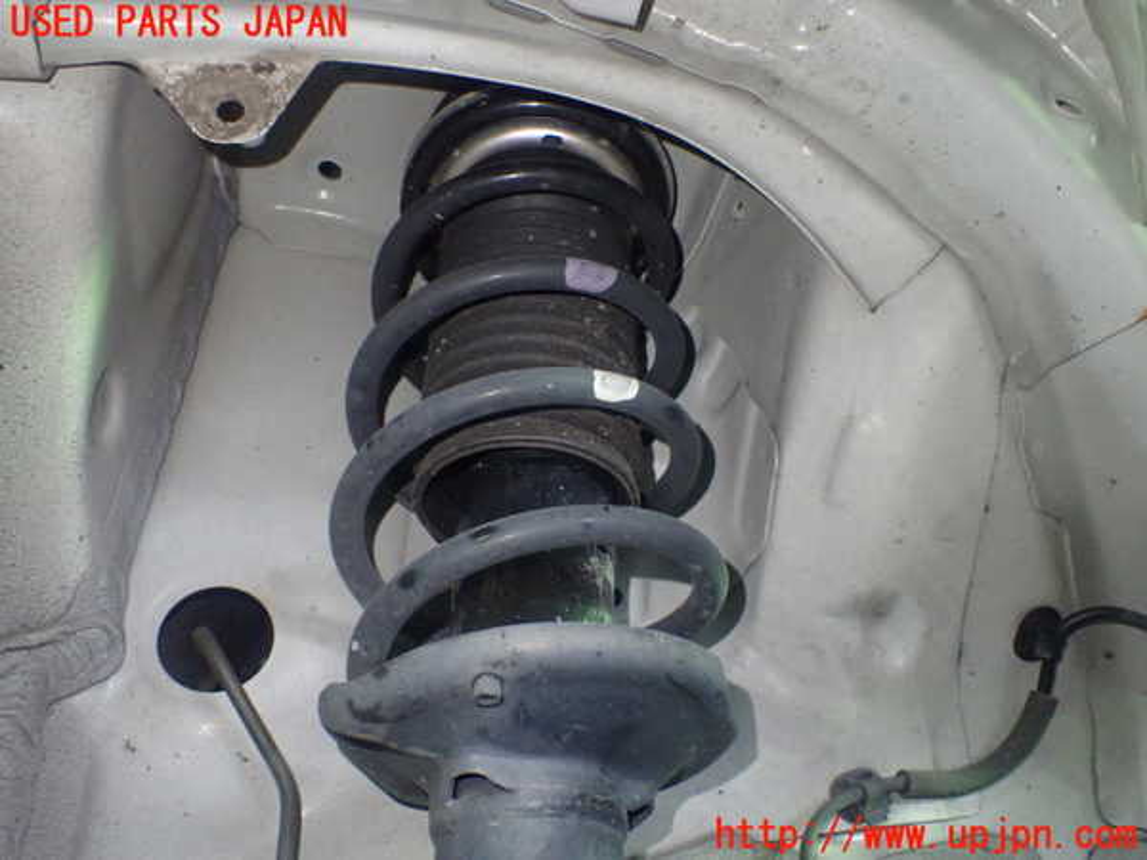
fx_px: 994
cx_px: 574
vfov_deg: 46.8
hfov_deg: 60.0
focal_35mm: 30
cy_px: 430
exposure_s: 1/40
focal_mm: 5.4
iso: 800
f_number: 2.3
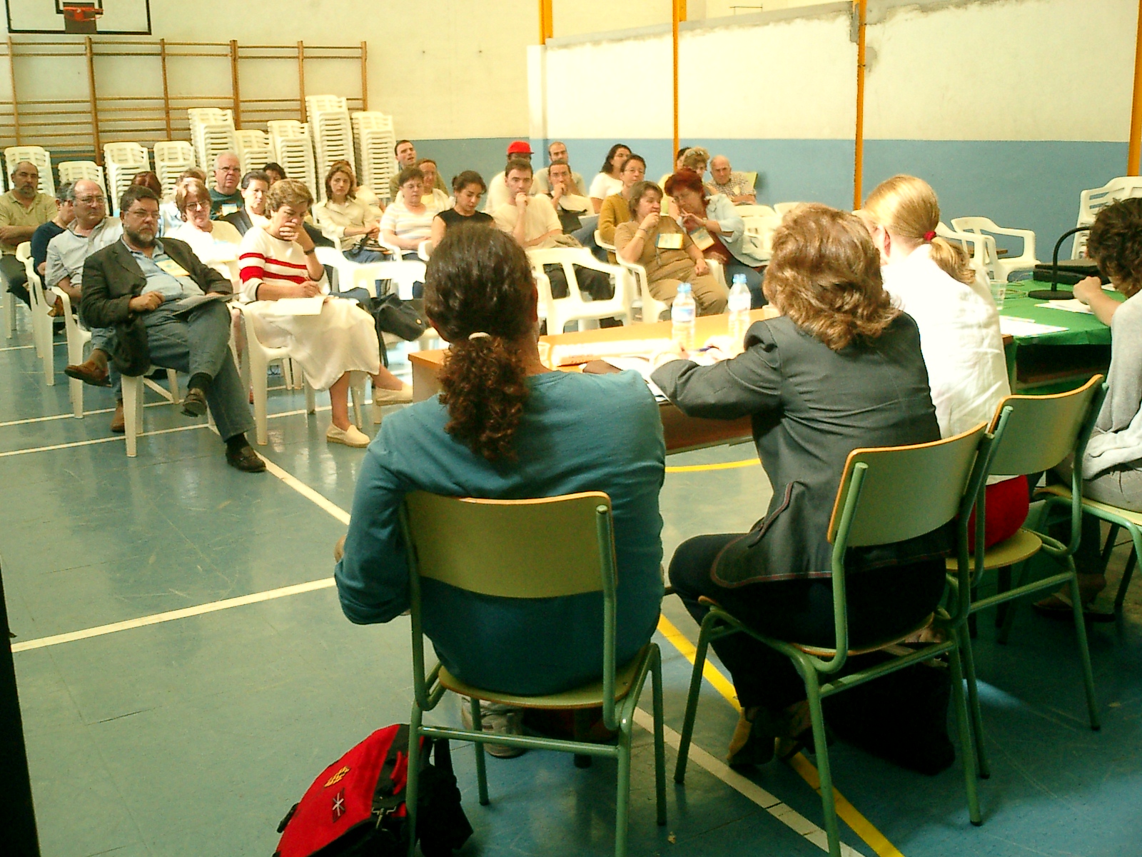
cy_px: 428
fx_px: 1188
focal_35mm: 36
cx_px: 571
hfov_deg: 51.4
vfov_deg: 39.7
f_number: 3.2
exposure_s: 1/80
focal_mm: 7.5
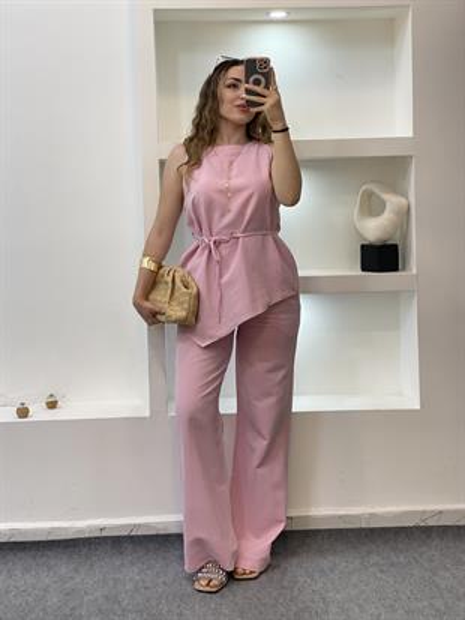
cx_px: 232
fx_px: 931
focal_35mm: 52
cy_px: 310
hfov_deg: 28.0
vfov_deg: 36.8
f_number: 2
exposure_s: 1/100
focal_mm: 6
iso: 80
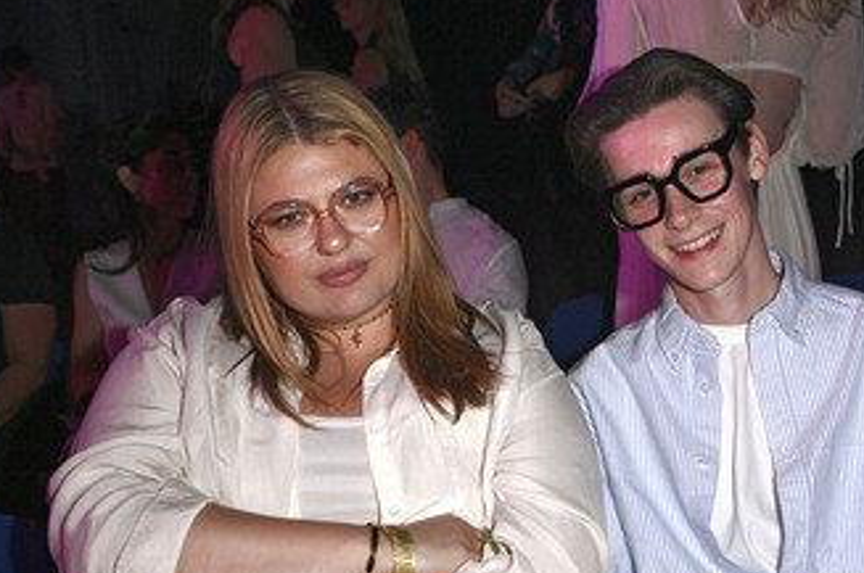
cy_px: 375
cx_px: 517
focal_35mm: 58
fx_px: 1390
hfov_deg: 34.4
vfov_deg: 23.2
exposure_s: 1/160
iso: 1600
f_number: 5.6
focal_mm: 42
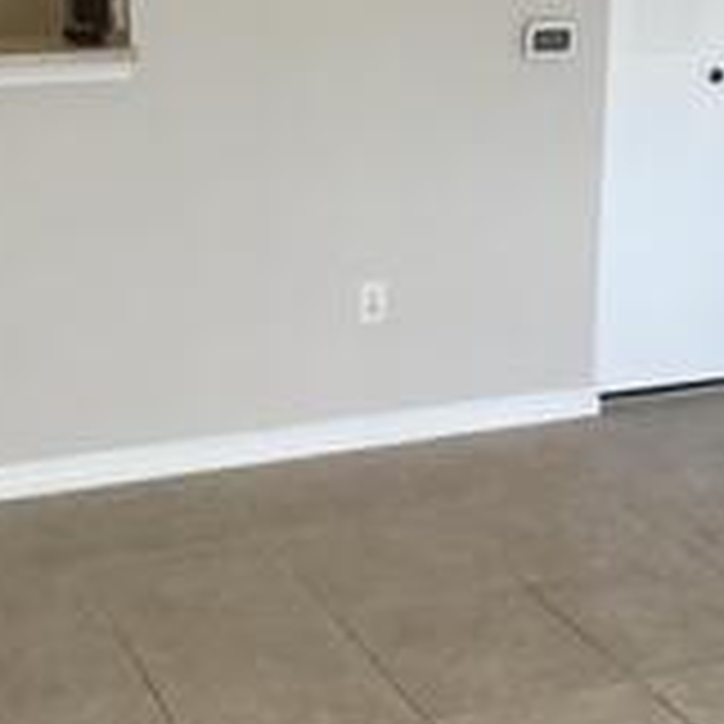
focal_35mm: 68
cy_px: 207
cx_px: 292
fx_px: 1609
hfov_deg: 25.3
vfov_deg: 25.1
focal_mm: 3.3
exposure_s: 1/30
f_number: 2.4
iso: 50
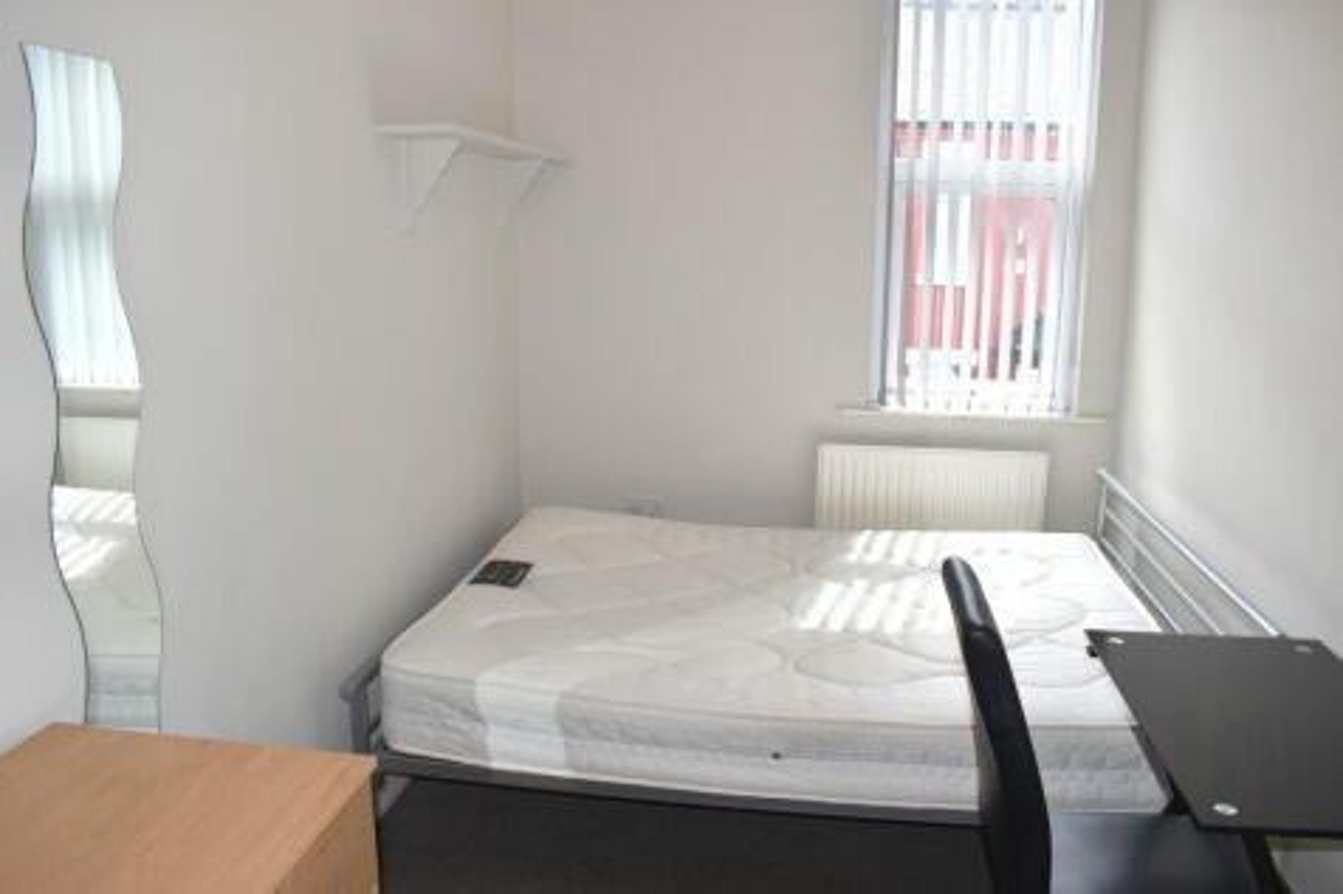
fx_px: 1007
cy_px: 447
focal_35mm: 27
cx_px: 672
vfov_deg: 47.9
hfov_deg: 67.4
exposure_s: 1/125
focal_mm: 18
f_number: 5.6
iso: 140
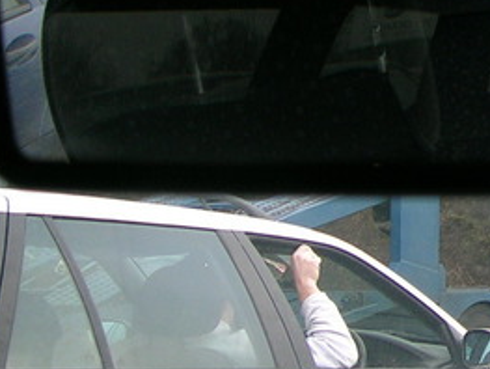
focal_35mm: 93
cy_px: 118
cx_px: 628
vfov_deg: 15.9
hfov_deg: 19.5
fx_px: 1318
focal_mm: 5.4
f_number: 2.8
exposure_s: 1/43
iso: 50
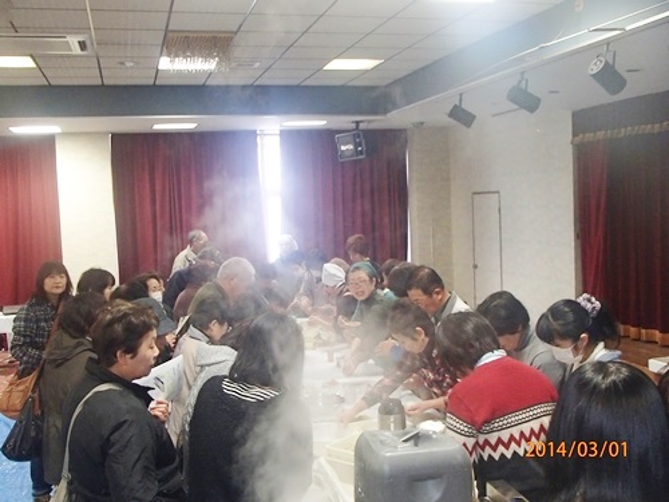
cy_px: 251
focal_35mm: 38
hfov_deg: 49.0
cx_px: 334
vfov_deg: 37.7
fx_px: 734
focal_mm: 6.83
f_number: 4.6
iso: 500
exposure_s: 1/40
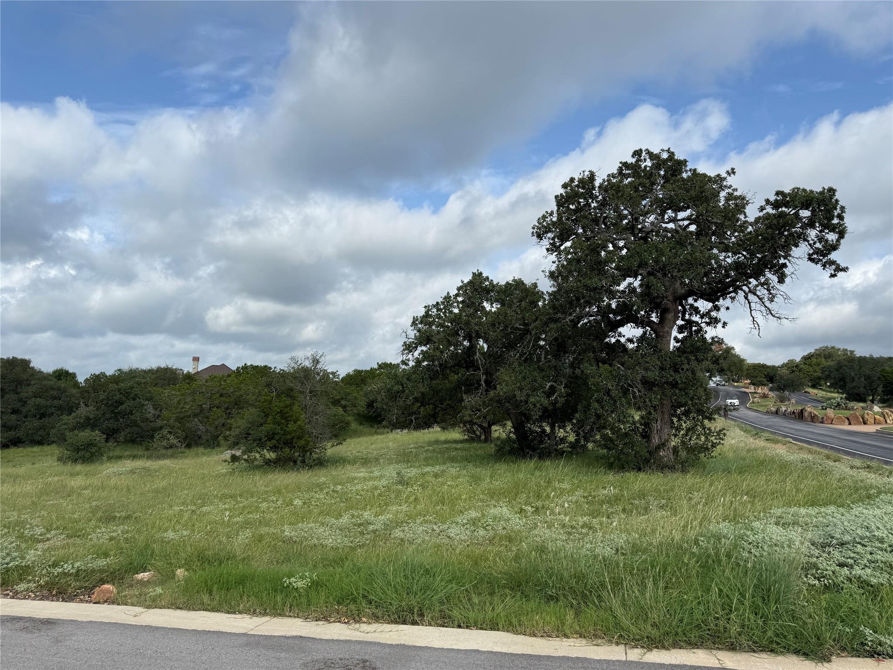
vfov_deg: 56.8
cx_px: 446
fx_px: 619
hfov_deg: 71.6
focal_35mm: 24
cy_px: 335
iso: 80
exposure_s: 1/4975
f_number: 1.78
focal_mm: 6.76
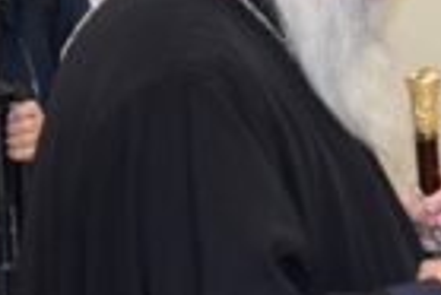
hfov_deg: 11.4
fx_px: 2183
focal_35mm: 178
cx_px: 438
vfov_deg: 7.7
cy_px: 146
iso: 800
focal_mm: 22
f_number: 5
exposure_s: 1/100
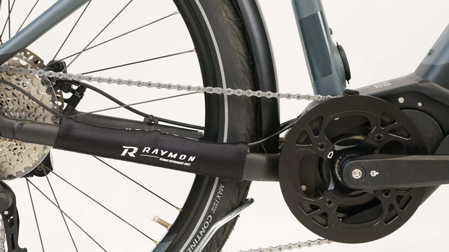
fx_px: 1179
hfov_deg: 21.6
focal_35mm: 99
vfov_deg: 12.2
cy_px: 118
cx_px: 204
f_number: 5.6
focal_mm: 61
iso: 2500
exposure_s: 1/200
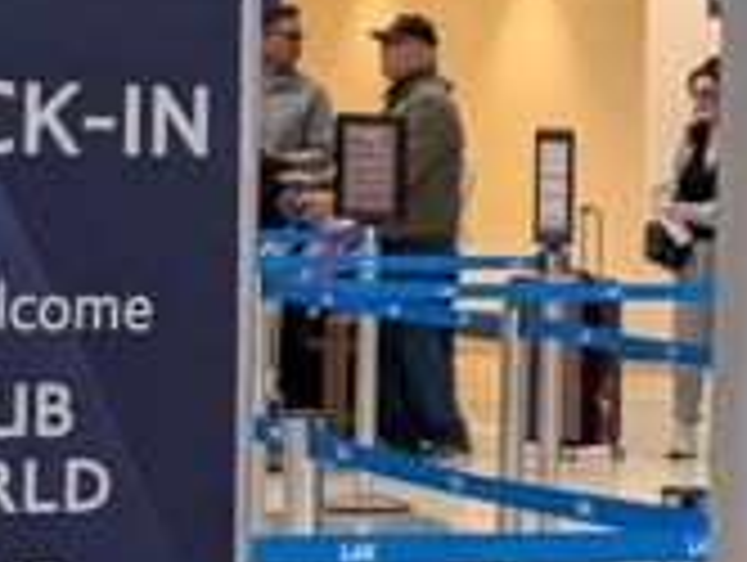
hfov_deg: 8.9
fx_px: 4776
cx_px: 441
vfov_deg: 6.7
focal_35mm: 221
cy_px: 591
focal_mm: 6.9
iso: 506
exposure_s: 1/240
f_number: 1.68
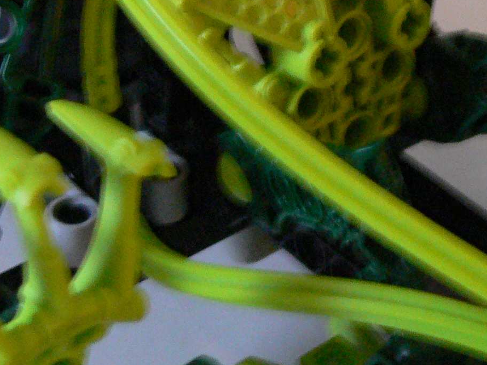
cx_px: 393
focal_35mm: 125
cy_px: 48
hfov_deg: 15.7
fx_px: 1758
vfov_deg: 11.8
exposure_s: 1/4
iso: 200
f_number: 2.8
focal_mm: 7.4
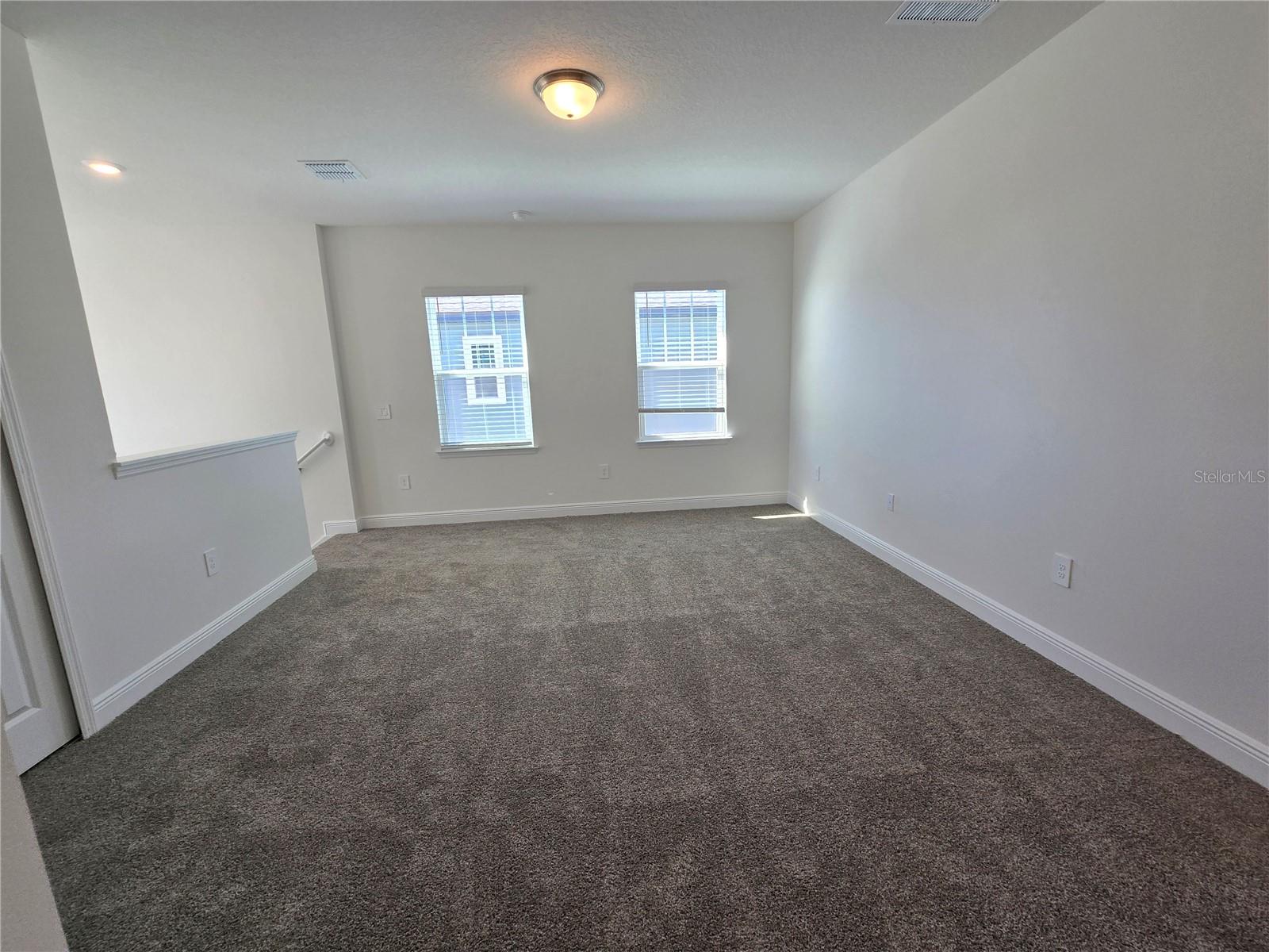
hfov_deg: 106.2
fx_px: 477
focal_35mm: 13
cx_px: 634
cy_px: 476
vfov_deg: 89.9
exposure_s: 1/120
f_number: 2.2
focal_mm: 2.2
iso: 80
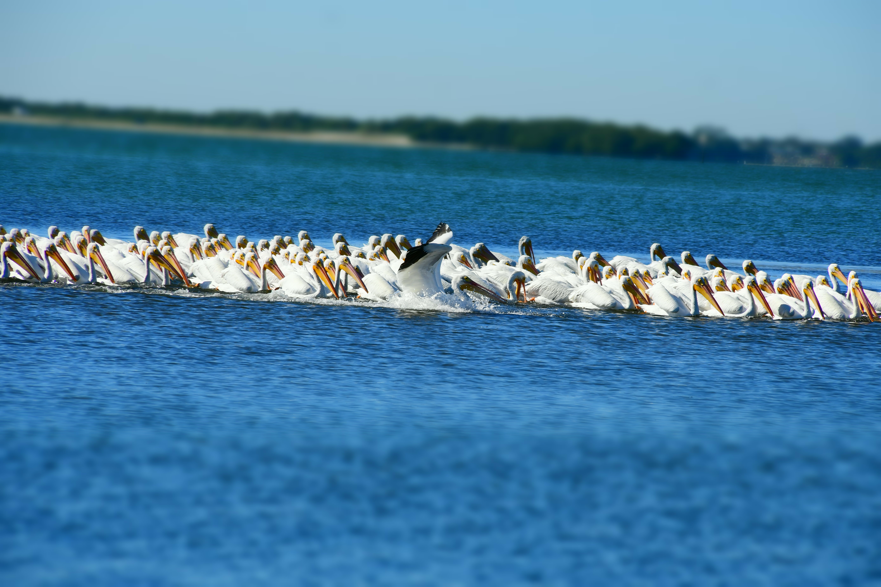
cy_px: 294
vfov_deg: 4.6
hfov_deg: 6.9
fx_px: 7341
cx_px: 440
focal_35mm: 300
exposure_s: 1/500
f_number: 11
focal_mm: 200
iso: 200
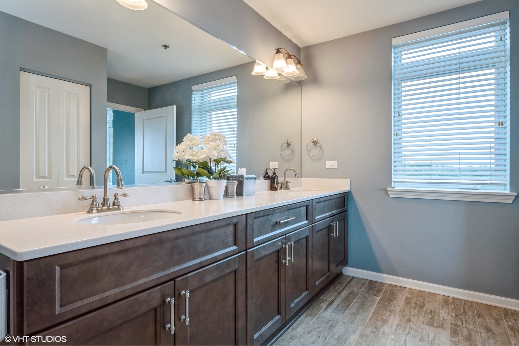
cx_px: 260
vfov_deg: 61.9
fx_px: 288
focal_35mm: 20
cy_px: 173
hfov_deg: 84.0
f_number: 9.5
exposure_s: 1/8
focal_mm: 20
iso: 200
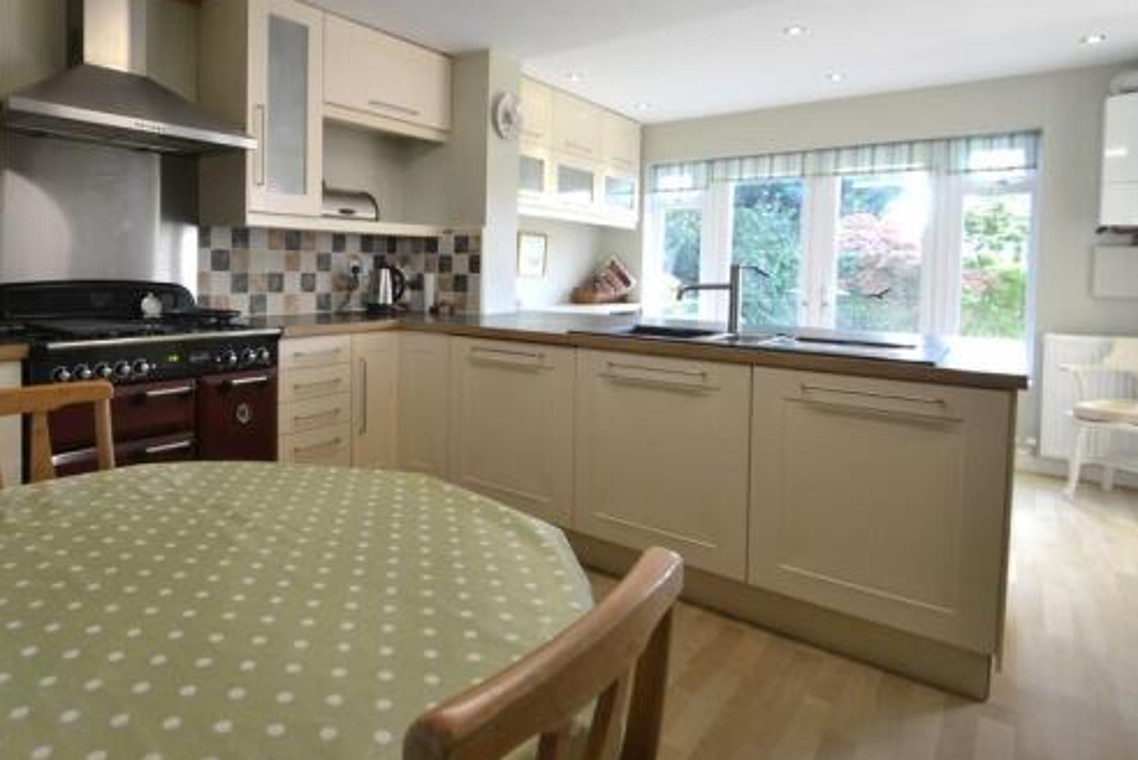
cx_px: 423
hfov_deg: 82.3
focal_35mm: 20
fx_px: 633
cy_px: 275
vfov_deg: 61.0
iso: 500
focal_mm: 10
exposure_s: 1/60
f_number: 3.5
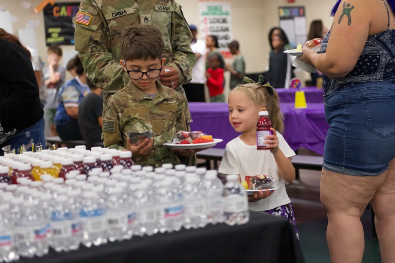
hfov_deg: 26.0
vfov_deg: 17.4
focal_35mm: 78
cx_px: 212
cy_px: 95
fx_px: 855
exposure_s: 1/160
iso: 2000
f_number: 2.8
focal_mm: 60
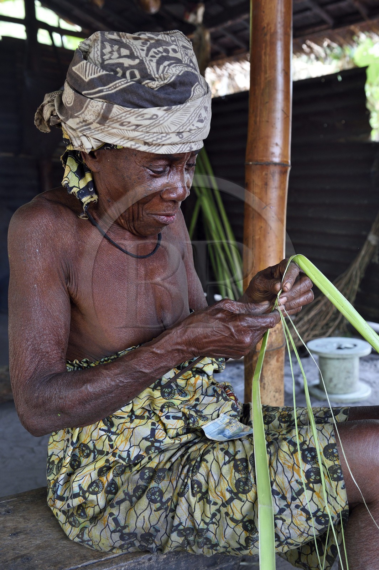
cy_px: 285
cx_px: 190
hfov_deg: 35.0
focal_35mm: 38
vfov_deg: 50.7
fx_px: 601
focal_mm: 38
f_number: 5.6
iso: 800
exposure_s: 1/160
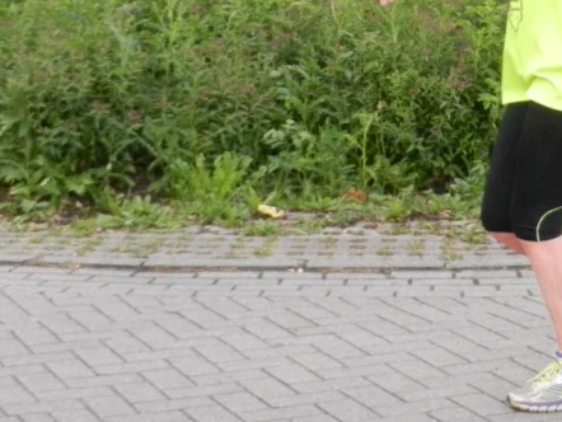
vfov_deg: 10.5
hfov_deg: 14.2
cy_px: -60
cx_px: 370
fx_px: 2258
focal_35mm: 139
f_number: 4.5
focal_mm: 10.9
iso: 800
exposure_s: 1/400
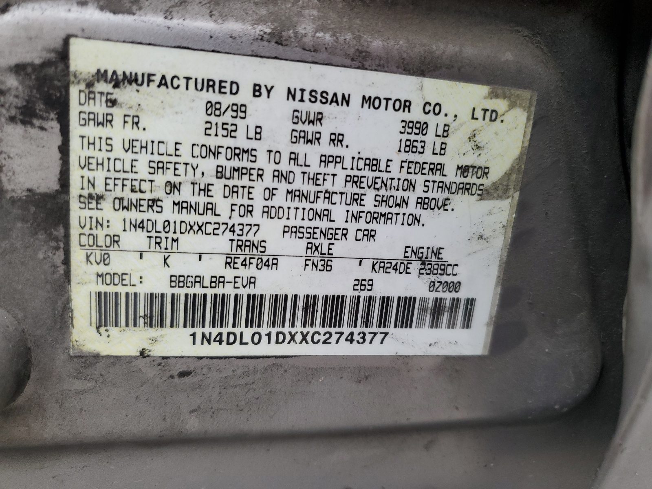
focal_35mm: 26
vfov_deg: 53.1
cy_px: 244
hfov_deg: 67.3
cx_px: 326
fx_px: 490
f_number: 1.5
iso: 69
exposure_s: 1/120
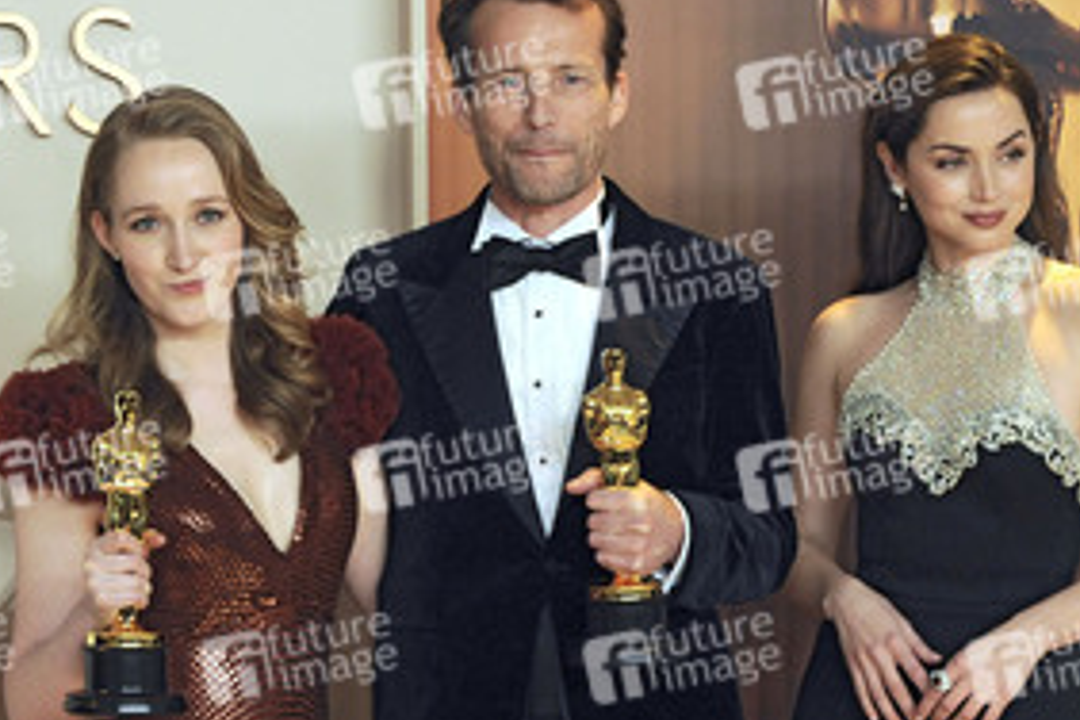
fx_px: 5370
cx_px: 349
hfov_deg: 11.5
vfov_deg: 7.7
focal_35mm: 179
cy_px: 371
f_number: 5.6
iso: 2000
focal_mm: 112
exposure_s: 1/200
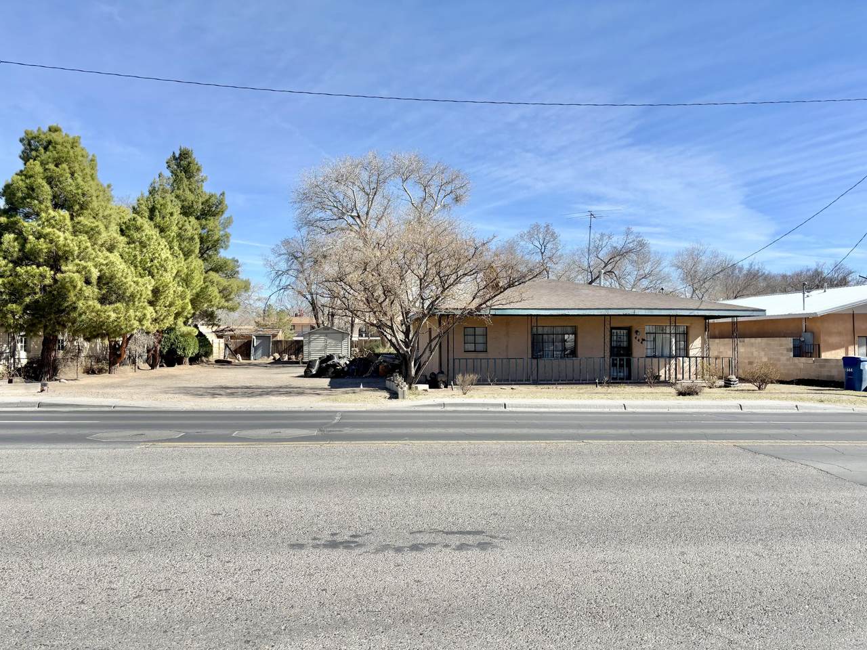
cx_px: 434
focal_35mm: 26
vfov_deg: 53.1
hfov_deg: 67.3
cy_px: 325
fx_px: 651
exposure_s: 1/2933
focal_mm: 5.96
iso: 50
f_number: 1.6
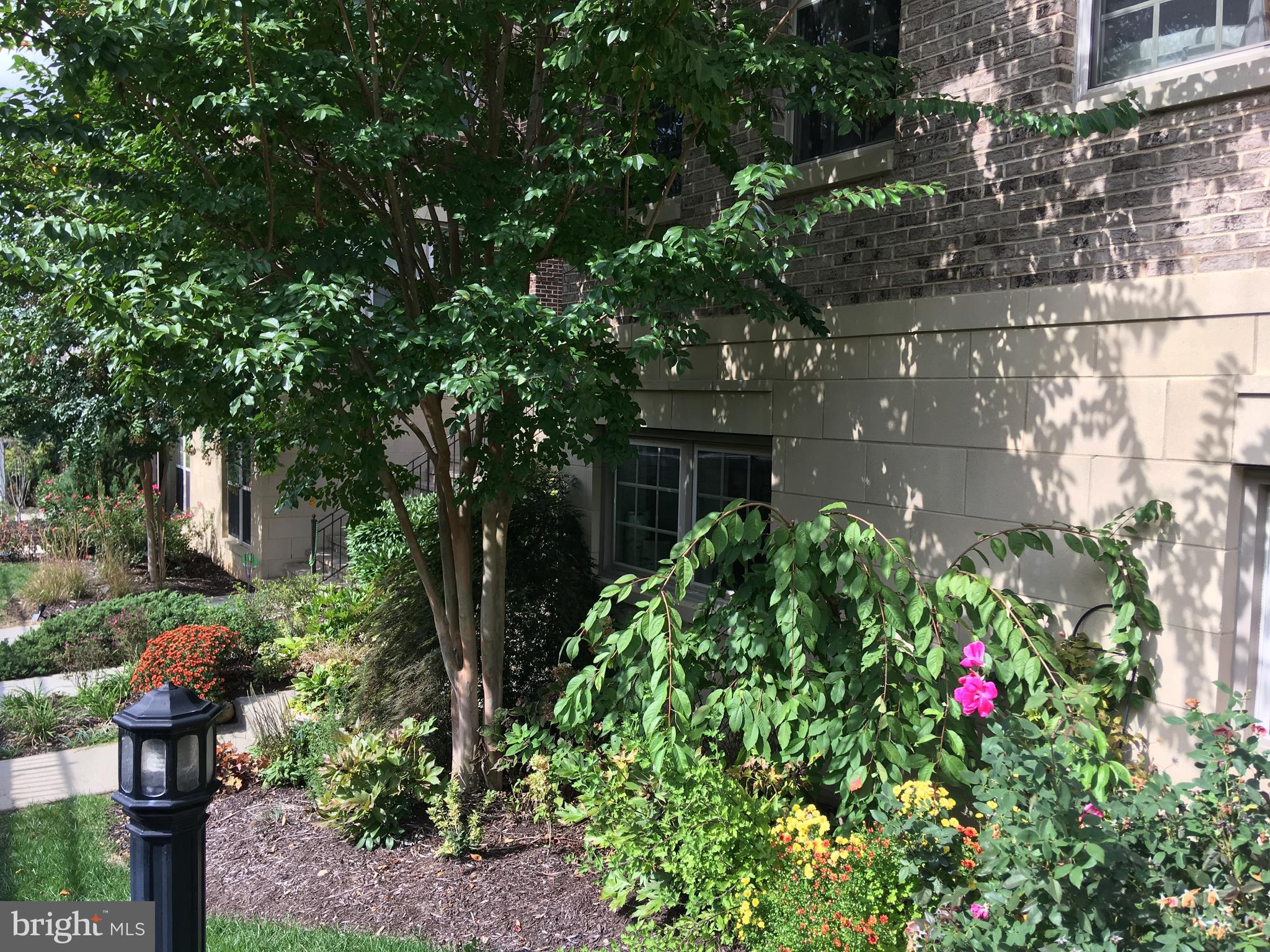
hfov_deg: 61.7
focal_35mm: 29
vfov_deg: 48.2
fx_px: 1064
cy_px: 476
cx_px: 635
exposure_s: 1/432
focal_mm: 4.15
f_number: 2.2
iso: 25
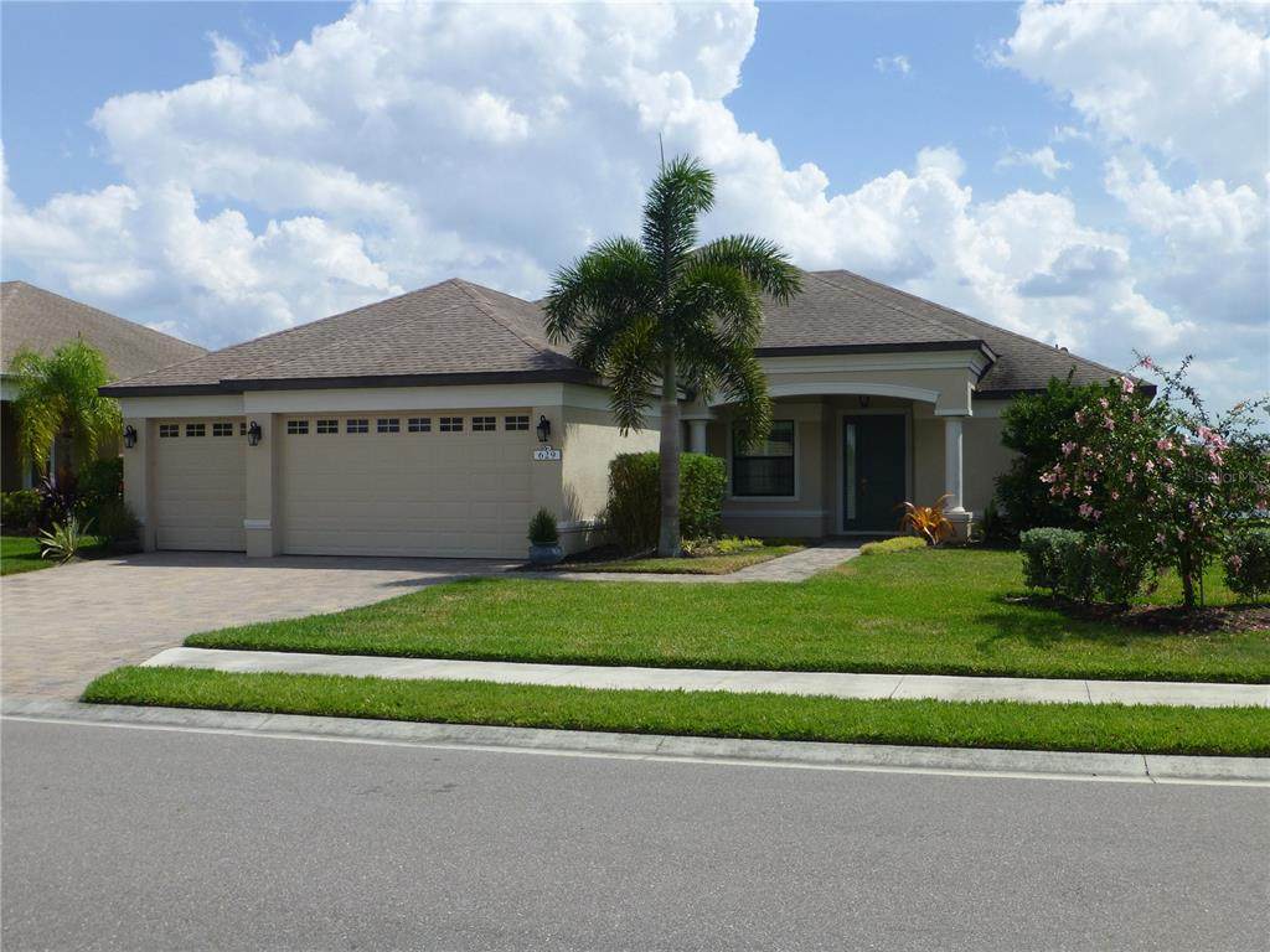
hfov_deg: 52.6
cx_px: 635
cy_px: 476
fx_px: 1284
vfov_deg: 40.7
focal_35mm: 35
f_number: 3.7
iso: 100
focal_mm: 6.1
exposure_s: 1/1300
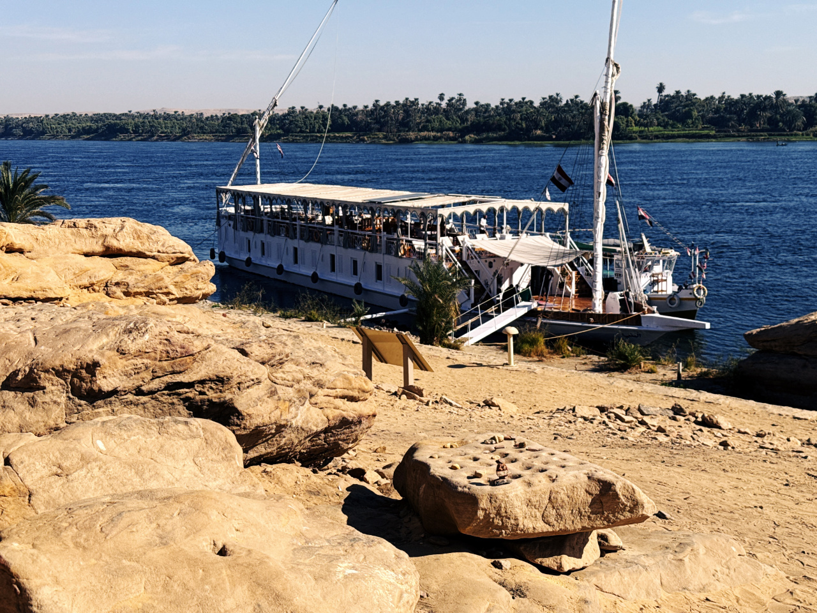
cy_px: 306
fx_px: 1133
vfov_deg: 30.3
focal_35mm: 48
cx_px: 408
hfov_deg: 39.7
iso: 64
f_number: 1.8
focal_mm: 6.8
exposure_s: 1/7874
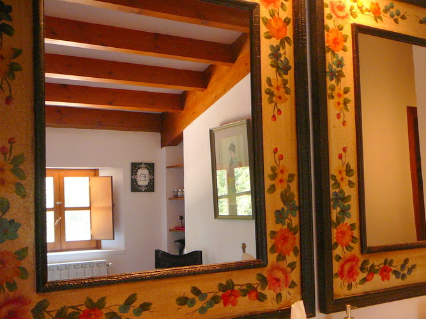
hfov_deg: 44.6
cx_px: 251
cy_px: 181
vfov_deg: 34.3
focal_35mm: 42
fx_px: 517
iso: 200
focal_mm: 5.2
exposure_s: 1/25
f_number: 2.8
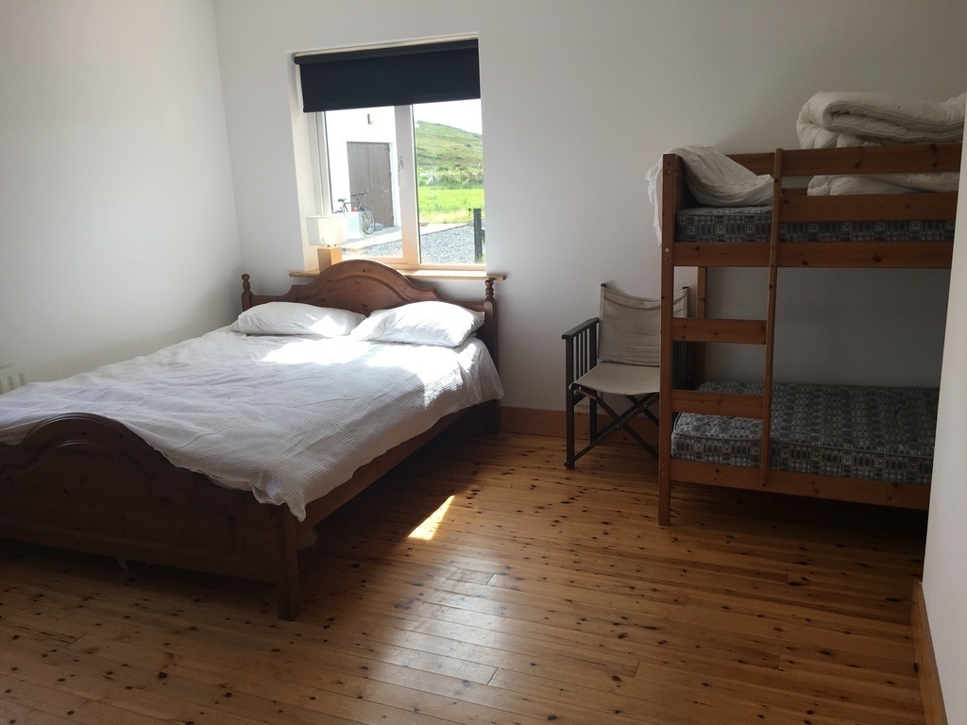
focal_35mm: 29
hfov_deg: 61.7
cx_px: 484
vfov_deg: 48.2
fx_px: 810
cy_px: 362
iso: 25
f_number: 2.2
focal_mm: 4.15
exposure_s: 1/167
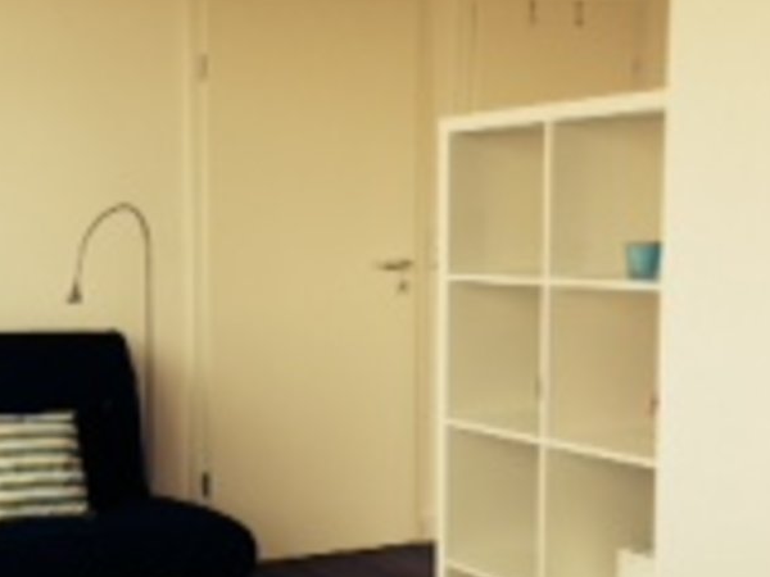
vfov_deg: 22.1
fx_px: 1468
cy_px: 400
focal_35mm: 66
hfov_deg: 28.2
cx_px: 68
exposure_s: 1/218
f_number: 2.4
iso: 50
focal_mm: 4.12
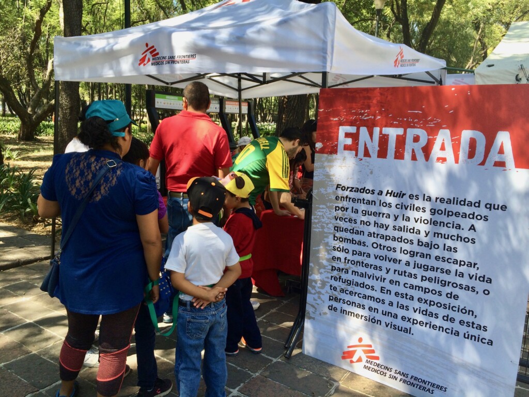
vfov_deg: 48.2
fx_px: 443
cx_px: 264
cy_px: 198
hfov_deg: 61.7
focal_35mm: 29
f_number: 2.2
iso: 32
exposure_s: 1/299
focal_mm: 4.15
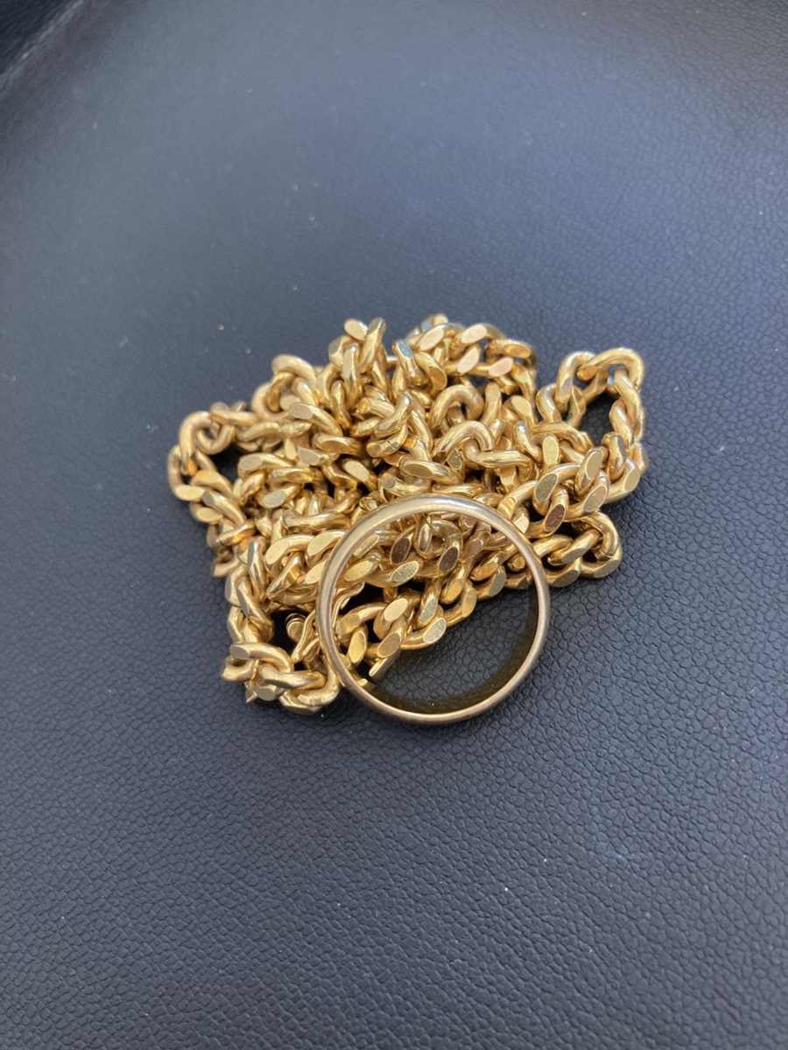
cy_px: 525
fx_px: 850
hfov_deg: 49.7
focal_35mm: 28
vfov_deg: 63.4
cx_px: 394
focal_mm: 3.99
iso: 80
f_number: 1.8
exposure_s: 1/50
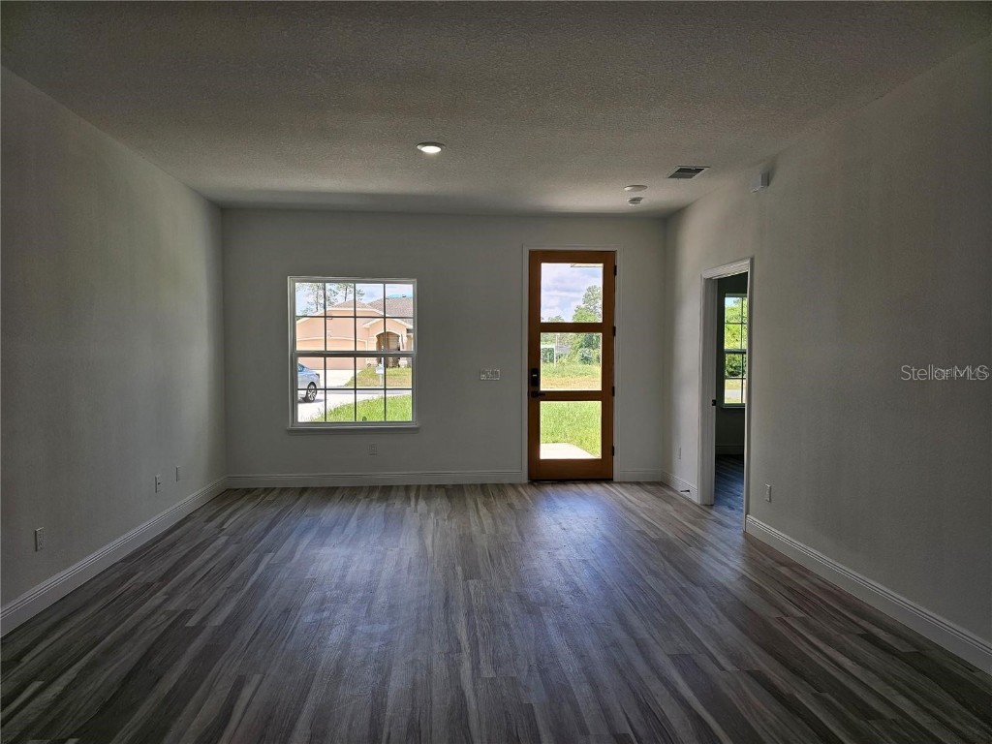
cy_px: 372
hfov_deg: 73.9
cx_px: 496
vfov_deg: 58.9
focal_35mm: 23
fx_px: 659
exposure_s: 1/180
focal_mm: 6.3
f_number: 1.7
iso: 20
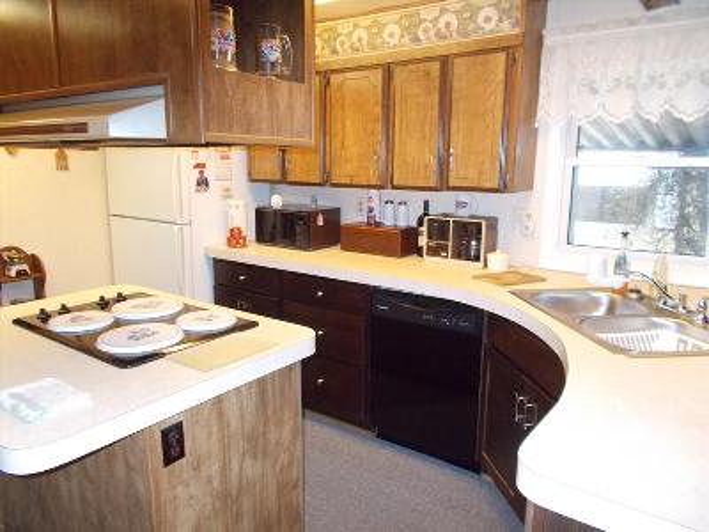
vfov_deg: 53.1
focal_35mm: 26
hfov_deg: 67.3
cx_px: 354
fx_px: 533
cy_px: 266
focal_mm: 4.6
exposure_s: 1/40
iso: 400
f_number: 3.2
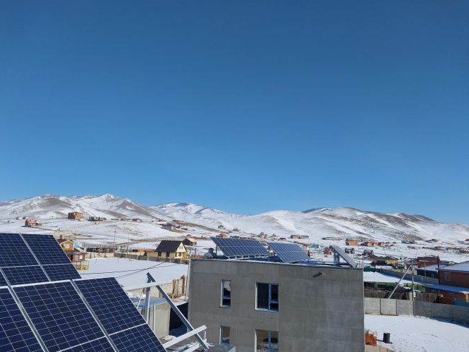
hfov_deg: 65.3
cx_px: 228
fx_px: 366
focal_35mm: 27
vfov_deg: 51.4
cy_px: 178
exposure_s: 1/1428
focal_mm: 4
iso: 20
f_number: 1.8
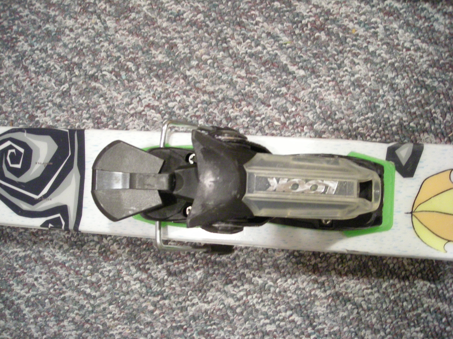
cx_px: 226
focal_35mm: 35
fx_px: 458
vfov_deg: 40.7
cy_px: 170
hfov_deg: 52.6
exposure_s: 1/8
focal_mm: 5.7
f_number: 2.8
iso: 539
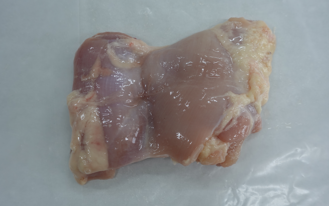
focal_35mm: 43
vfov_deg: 29.9
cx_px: 165
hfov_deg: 46.2
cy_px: 104
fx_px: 386
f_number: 2.8
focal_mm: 16.08
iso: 125
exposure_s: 1/50
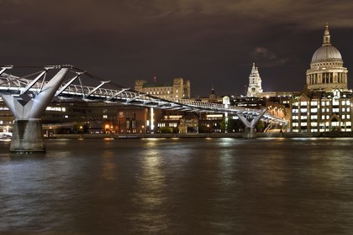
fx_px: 451
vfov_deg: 29.2
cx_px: 176
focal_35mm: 46
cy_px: 118
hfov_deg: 42.7
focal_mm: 46
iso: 250
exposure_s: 5
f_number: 6.3
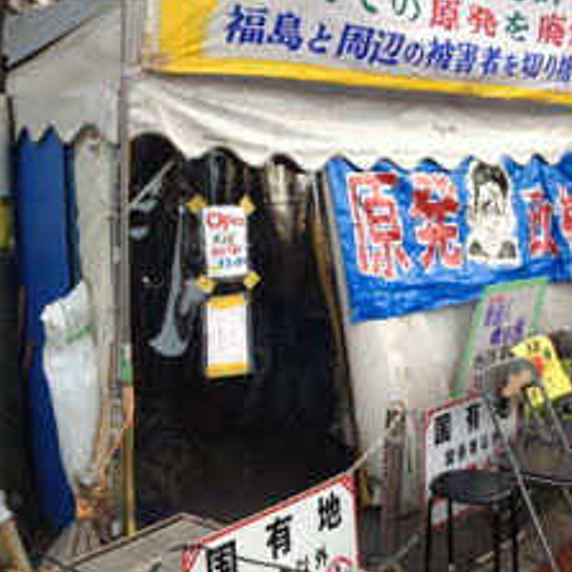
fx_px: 935
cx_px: 357
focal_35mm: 50
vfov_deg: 34.0
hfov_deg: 33.9
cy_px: 323
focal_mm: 4.28
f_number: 2.4
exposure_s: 1/60
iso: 64
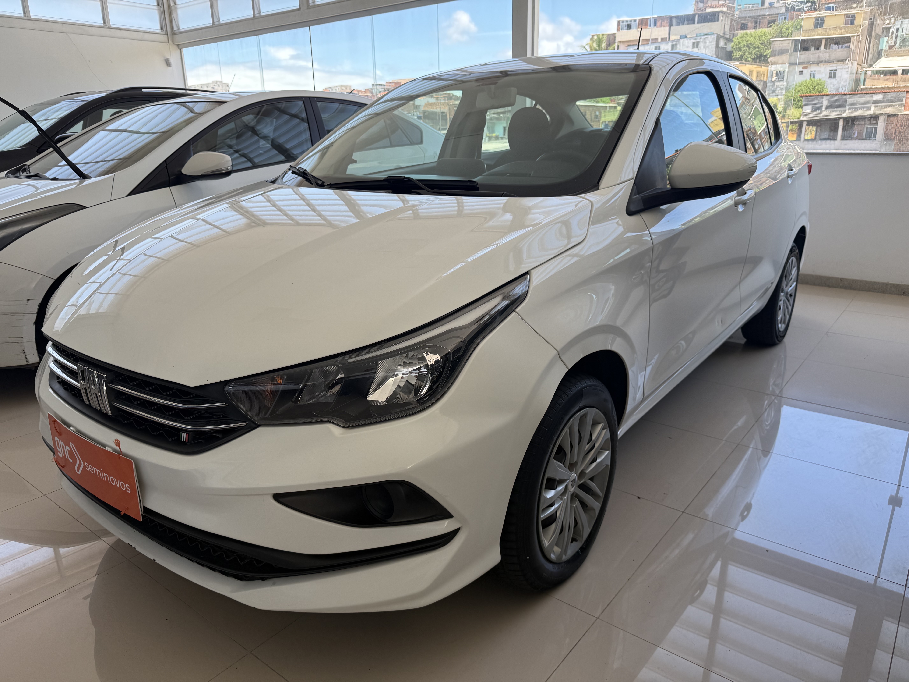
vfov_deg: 56.8
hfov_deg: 71.6
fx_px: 630
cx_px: 454
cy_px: 341
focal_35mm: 24
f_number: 1.78
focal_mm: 6.76
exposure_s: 1/381
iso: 80
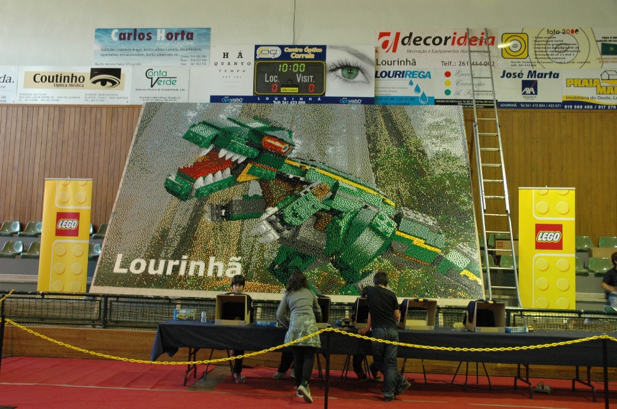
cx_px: 308
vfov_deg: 35.4
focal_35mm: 38
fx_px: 642
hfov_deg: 51.3
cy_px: 204
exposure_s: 1/10
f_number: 5.6
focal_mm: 25
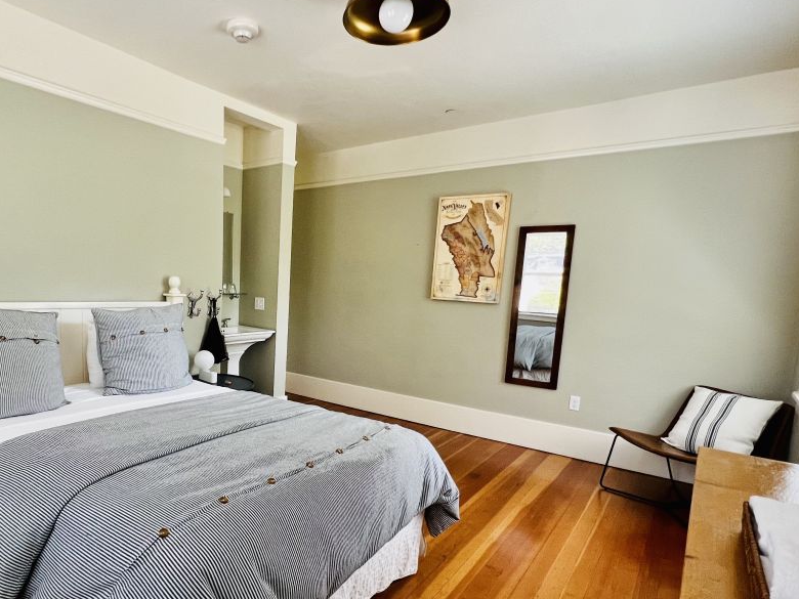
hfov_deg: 79.8
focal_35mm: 20
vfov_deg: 65.4
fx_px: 462
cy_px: 355
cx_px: 286
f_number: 1.8
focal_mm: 1.57
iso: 250
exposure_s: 1/81
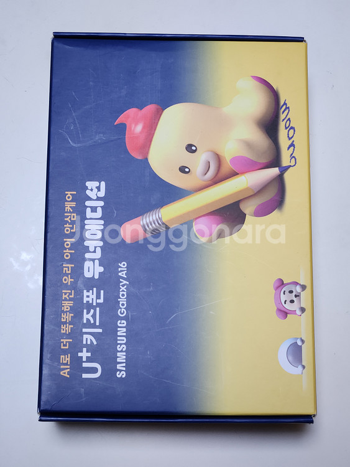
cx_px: 175
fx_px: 930
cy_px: 234
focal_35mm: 69
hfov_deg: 21.3
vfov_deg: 28.2
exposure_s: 1/60
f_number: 2.4
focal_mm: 7
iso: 160
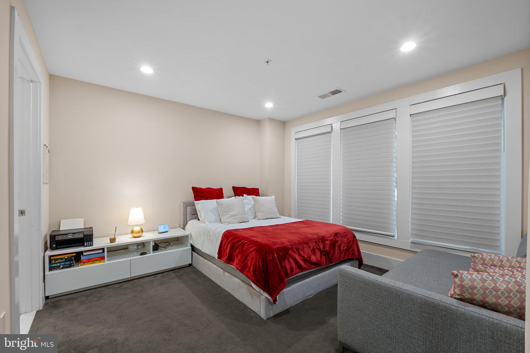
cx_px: 265
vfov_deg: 77.3
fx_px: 221
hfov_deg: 100.4
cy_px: 176
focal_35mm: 15
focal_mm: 10
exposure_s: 2
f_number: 9
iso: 100
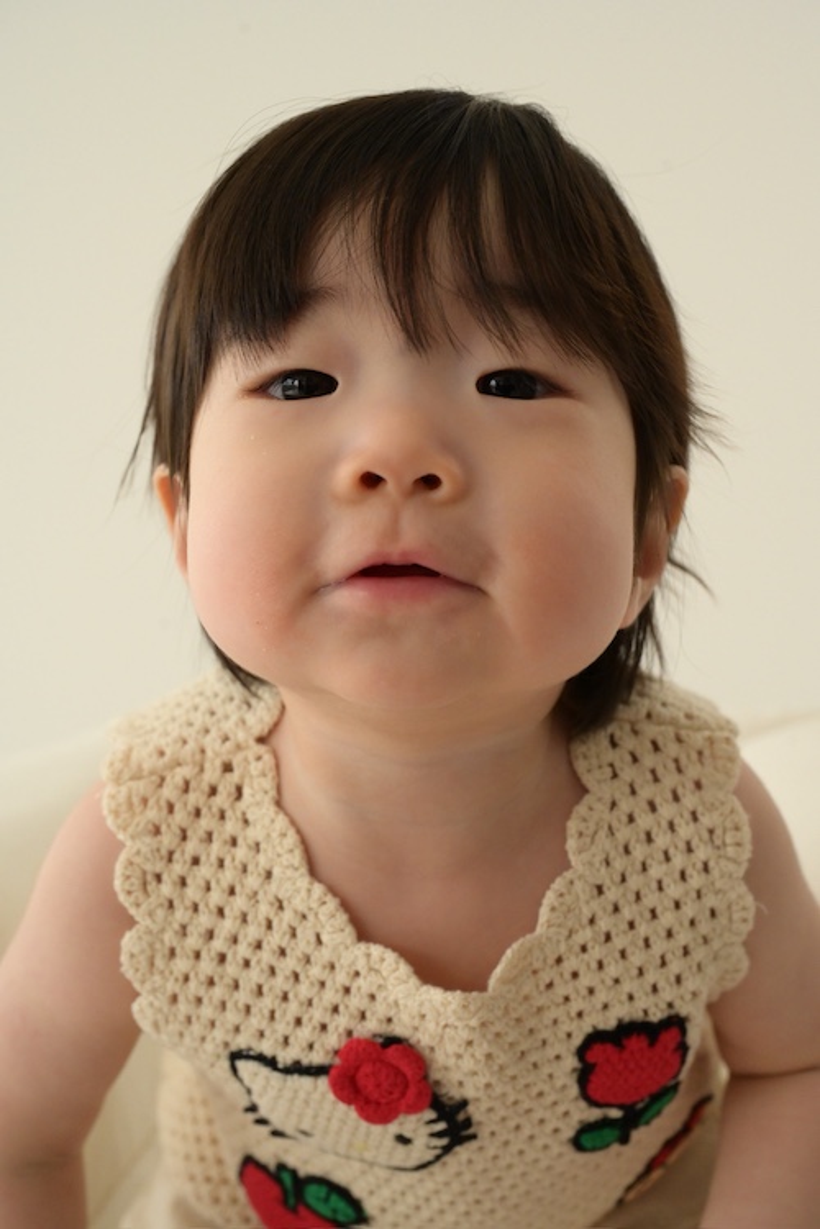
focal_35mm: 45
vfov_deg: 43.6
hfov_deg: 29.9
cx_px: 410
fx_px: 1537
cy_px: 614
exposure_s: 1/500
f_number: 8
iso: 3200
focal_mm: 45
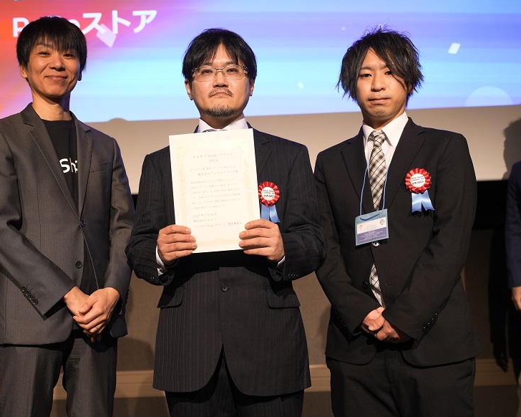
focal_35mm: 49
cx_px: 206
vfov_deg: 30.8
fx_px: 755
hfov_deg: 37.9
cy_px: 214
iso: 800
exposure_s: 1/125
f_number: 2.8
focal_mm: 38
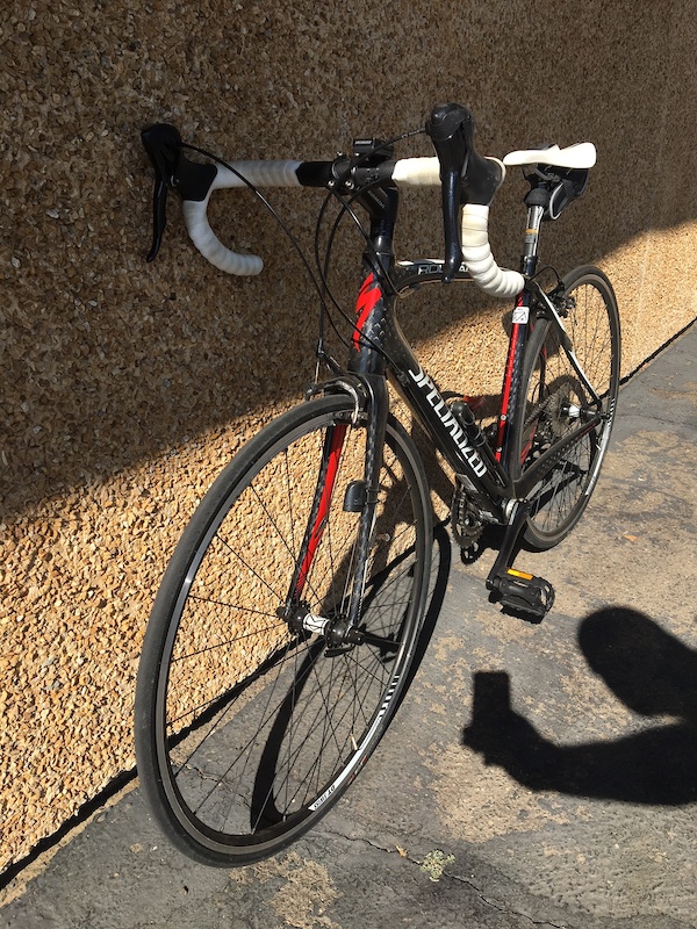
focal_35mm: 29
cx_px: 348
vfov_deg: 61.7
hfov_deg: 48.2
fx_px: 779
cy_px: 464
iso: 25
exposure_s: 1/1183
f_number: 2.2
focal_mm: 4.15
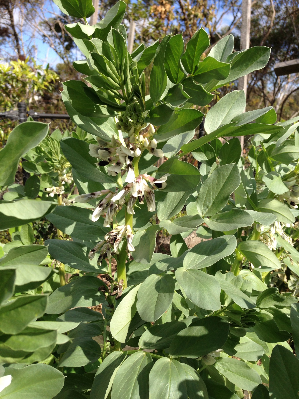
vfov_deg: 55.4
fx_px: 380
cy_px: 200
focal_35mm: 33
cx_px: 150
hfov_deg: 42.9
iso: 50
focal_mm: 4.12
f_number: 2.4
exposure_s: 1/1004
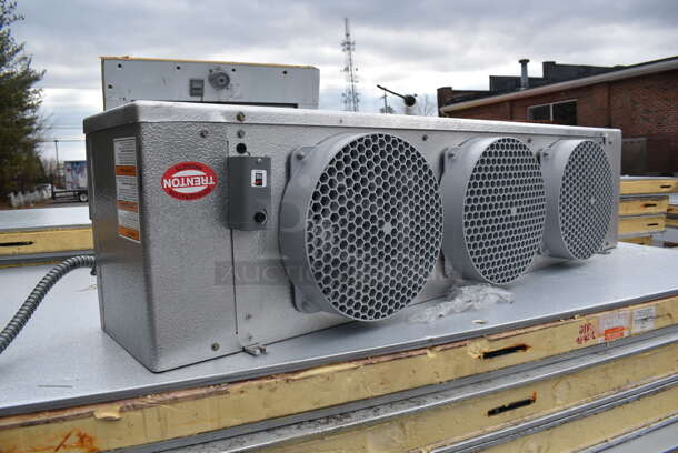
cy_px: 226
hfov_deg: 67.3
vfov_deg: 48.0
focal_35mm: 27
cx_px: 339
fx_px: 509
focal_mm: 18
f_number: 7.1
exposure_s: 1/320
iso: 200
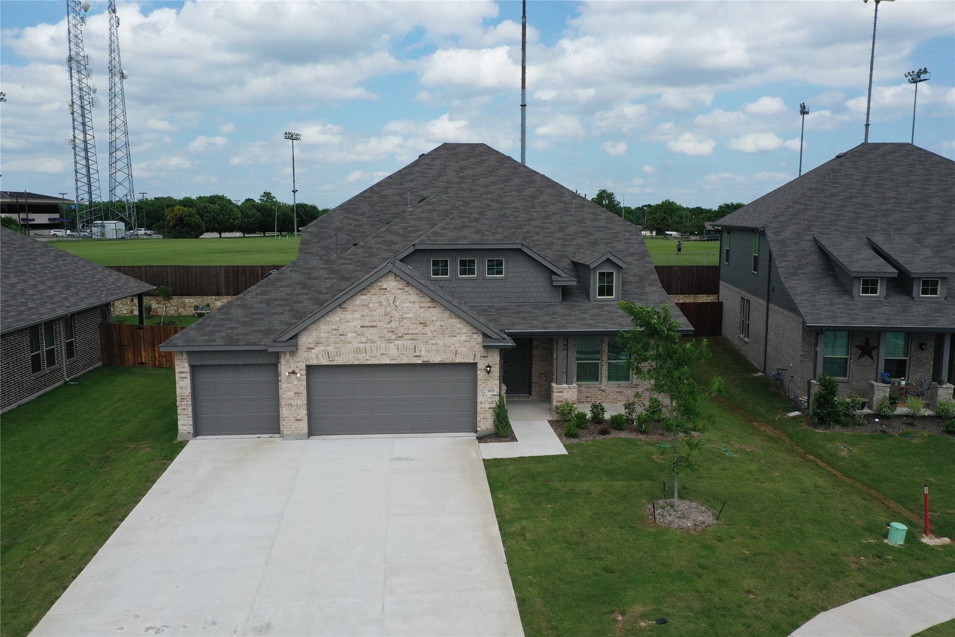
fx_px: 743
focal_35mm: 28
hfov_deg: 65.5
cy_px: 318
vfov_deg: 46.4
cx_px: 478
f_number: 6.3
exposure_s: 1/1600
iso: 400
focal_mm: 10.26
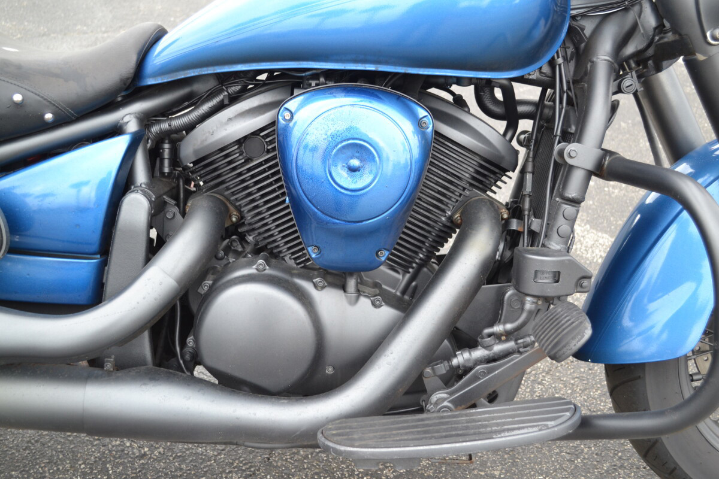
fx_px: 779
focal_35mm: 39
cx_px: 360
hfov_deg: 49.6
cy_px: 240
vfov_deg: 34.2
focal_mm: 26
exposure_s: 1/60
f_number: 4.2
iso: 400
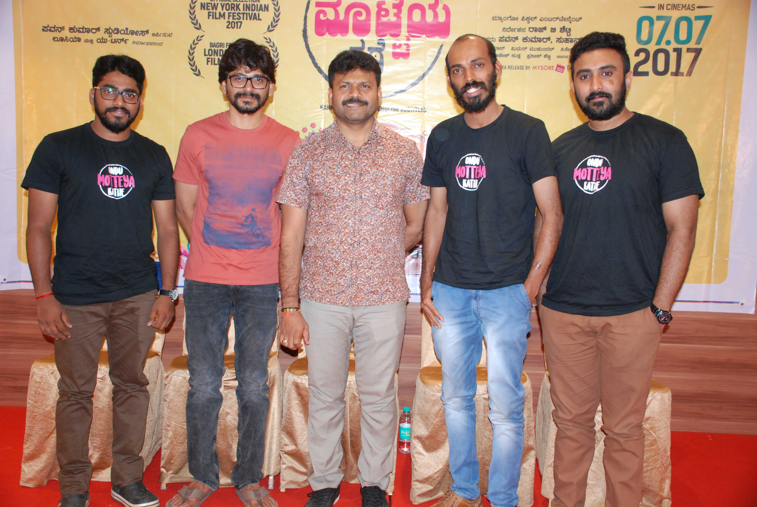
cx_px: 378
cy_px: 254
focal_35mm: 36
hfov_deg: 53.1
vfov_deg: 37.0
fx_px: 758
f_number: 5
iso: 640
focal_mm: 24
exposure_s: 1/125
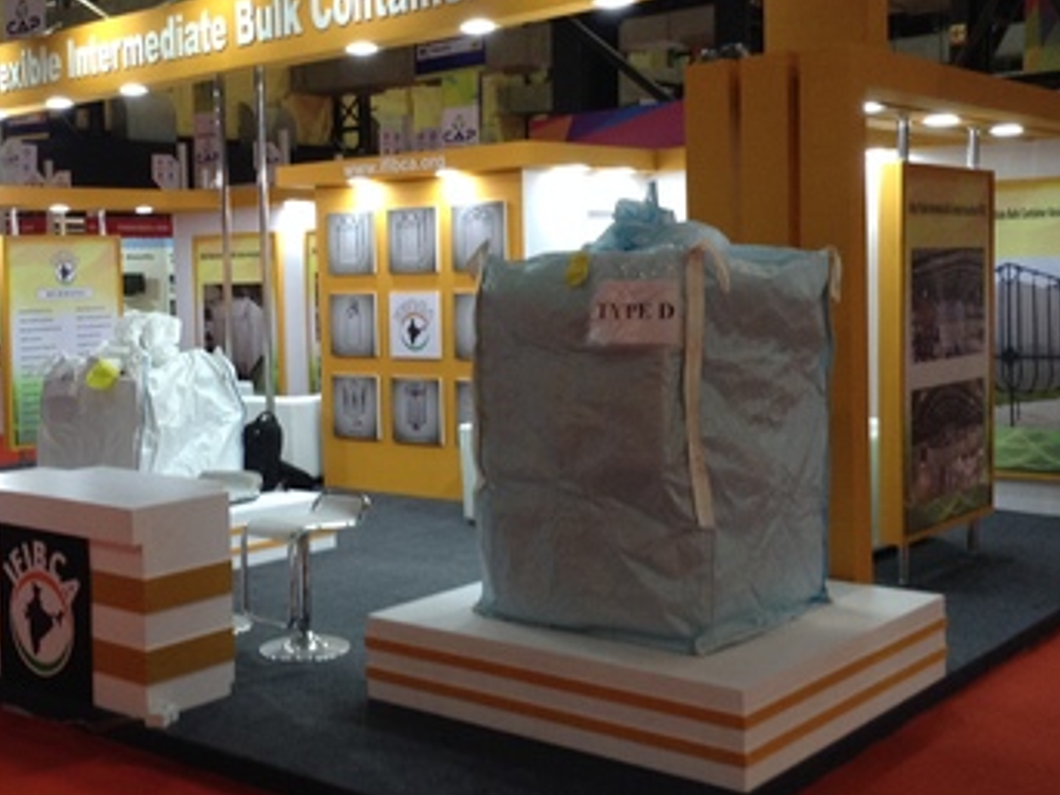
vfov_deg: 30.2
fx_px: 1469
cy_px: 351
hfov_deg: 39.4
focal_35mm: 48
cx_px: 389
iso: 80
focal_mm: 3.3
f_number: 2.4
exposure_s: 1/24
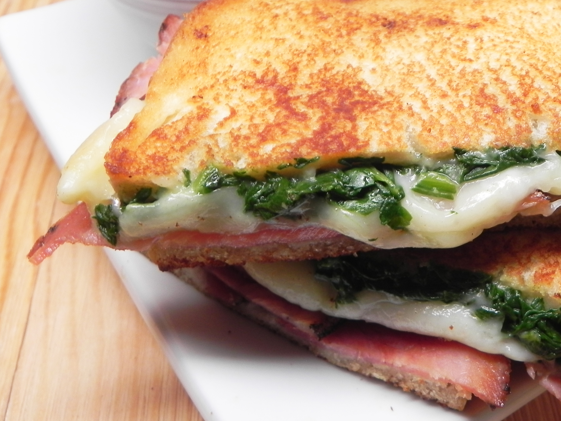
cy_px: 201
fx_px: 746
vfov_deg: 31.5
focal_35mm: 46
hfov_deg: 40.6
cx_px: 388
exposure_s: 1/34.3
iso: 160
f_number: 2.8
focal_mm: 5.9
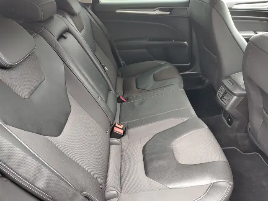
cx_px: 134
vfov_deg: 58.9
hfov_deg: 73.9
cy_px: 100
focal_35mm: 23
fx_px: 178
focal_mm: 5.56
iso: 734
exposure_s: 1/33.3
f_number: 1.8
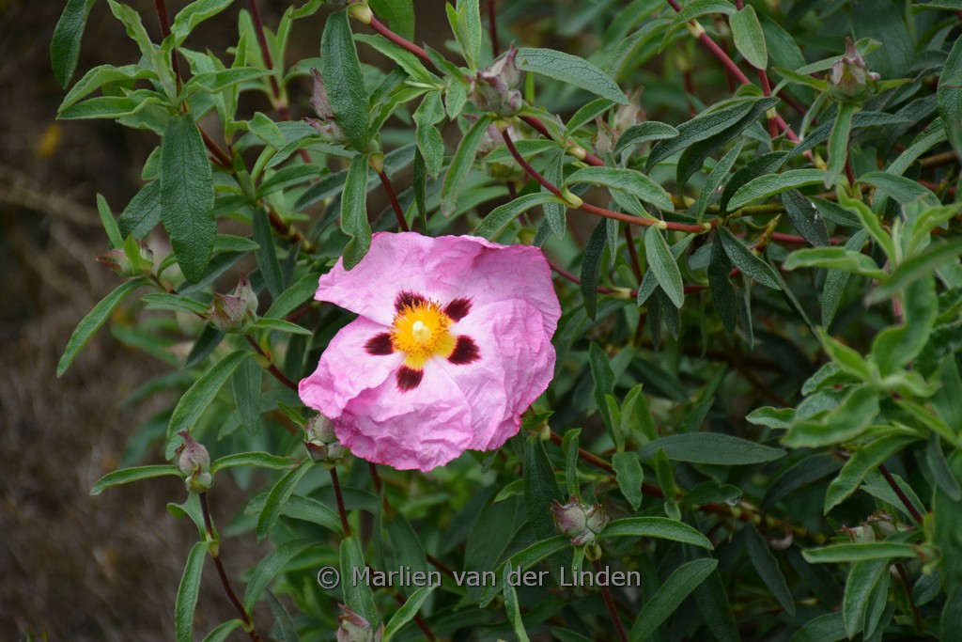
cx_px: 481
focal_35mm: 210
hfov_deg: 9.8
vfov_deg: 6.5
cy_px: 321
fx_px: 5612
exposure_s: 1/1000
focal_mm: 140
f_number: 5.6
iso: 640
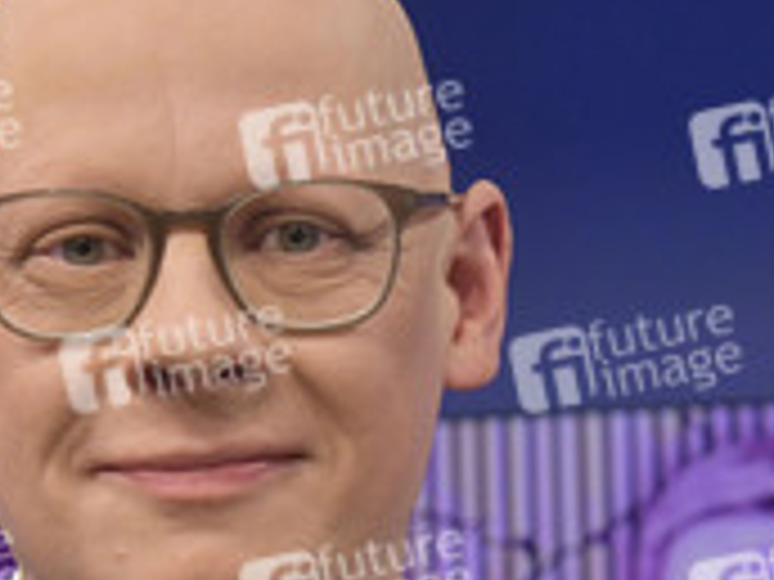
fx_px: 2706
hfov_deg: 16.2
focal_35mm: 121
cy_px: 472
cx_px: 236
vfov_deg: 12.2
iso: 2500
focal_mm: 48
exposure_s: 1/200
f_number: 6.3
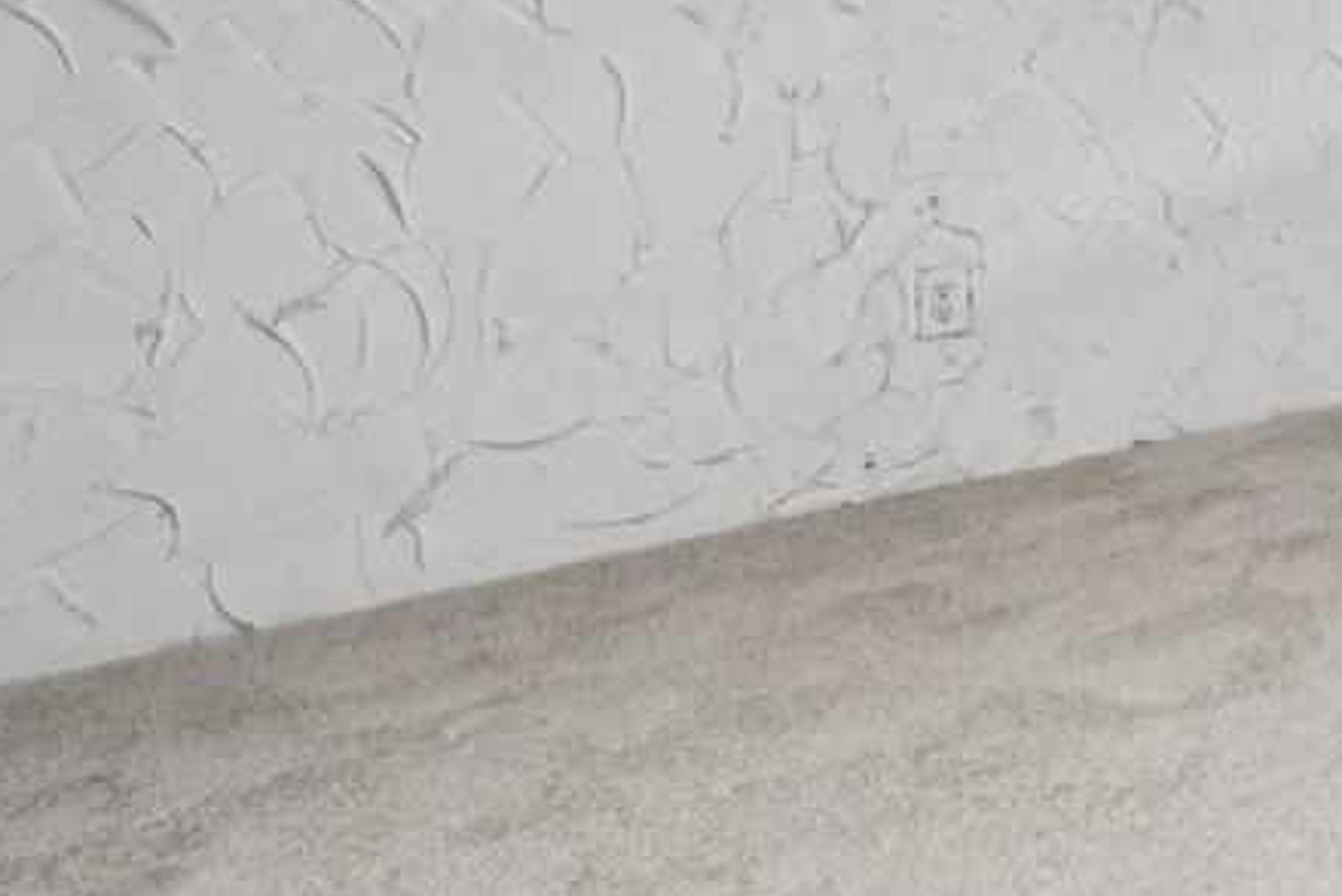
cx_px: 2186
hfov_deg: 25.0
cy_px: -180
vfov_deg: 24.1
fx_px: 1902
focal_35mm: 51
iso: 400
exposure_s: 1/4
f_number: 11
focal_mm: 14
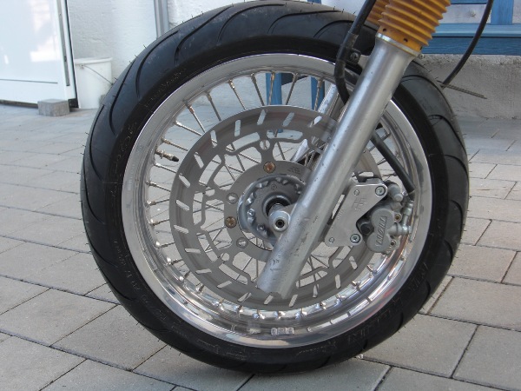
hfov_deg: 41.2
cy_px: 196
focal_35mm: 46
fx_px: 692
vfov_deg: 31.5
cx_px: 260
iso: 50
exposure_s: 1/80
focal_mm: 8.2
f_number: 3.3
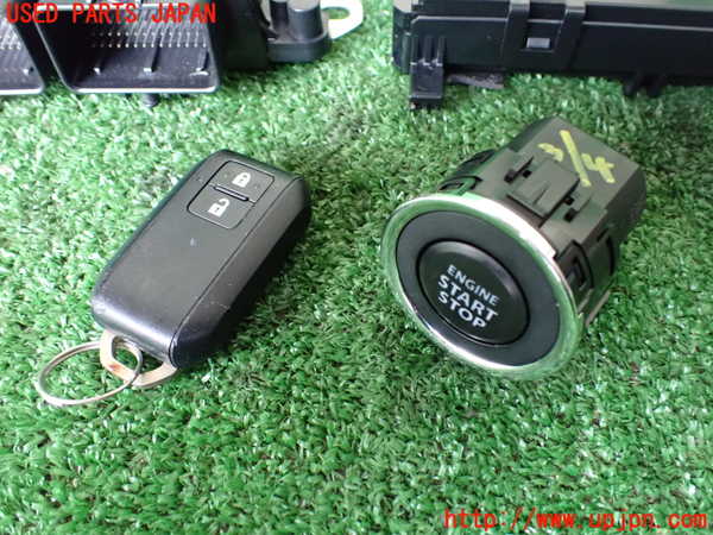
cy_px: 268
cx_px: 356
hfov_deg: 60.0
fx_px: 618
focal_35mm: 30
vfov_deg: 46.8
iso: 1250
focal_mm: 5.4
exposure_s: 1/30
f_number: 2.3
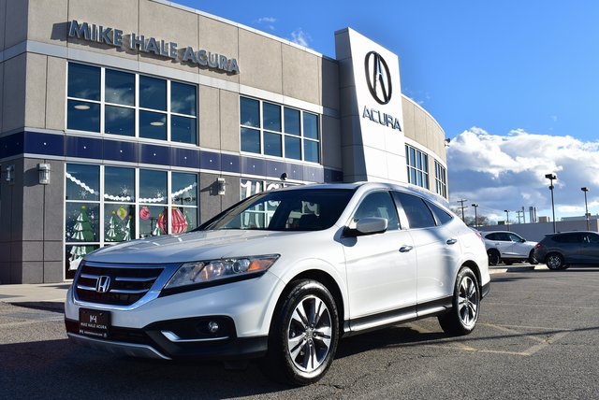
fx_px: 600
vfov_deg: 36.9
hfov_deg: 53.1
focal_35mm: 36
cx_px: 300
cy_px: 200
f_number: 13
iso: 100
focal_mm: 24
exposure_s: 1/200
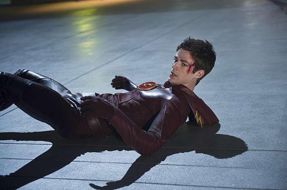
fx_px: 557
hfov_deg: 28.9
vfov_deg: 19.4
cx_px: 144
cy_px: 95
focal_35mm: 70
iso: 3200
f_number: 2.8
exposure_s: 1/160
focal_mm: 70
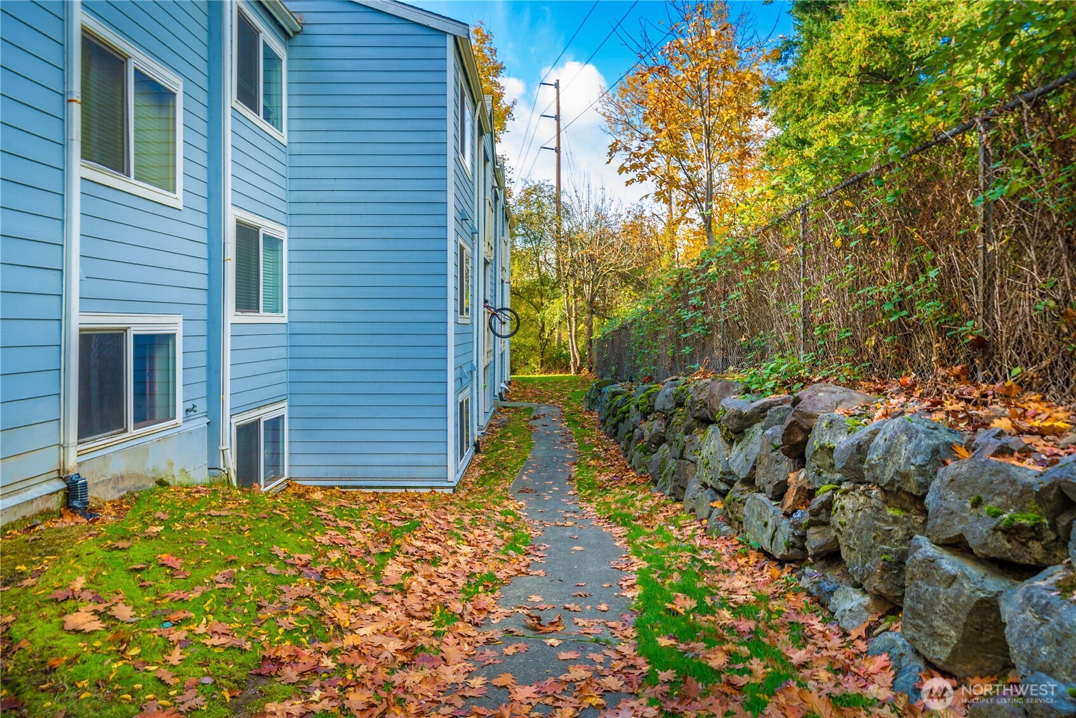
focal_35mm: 24
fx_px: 718
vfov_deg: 53.2
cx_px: 538
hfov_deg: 73.7
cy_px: 359
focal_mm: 24
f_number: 8
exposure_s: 1/30
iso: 80
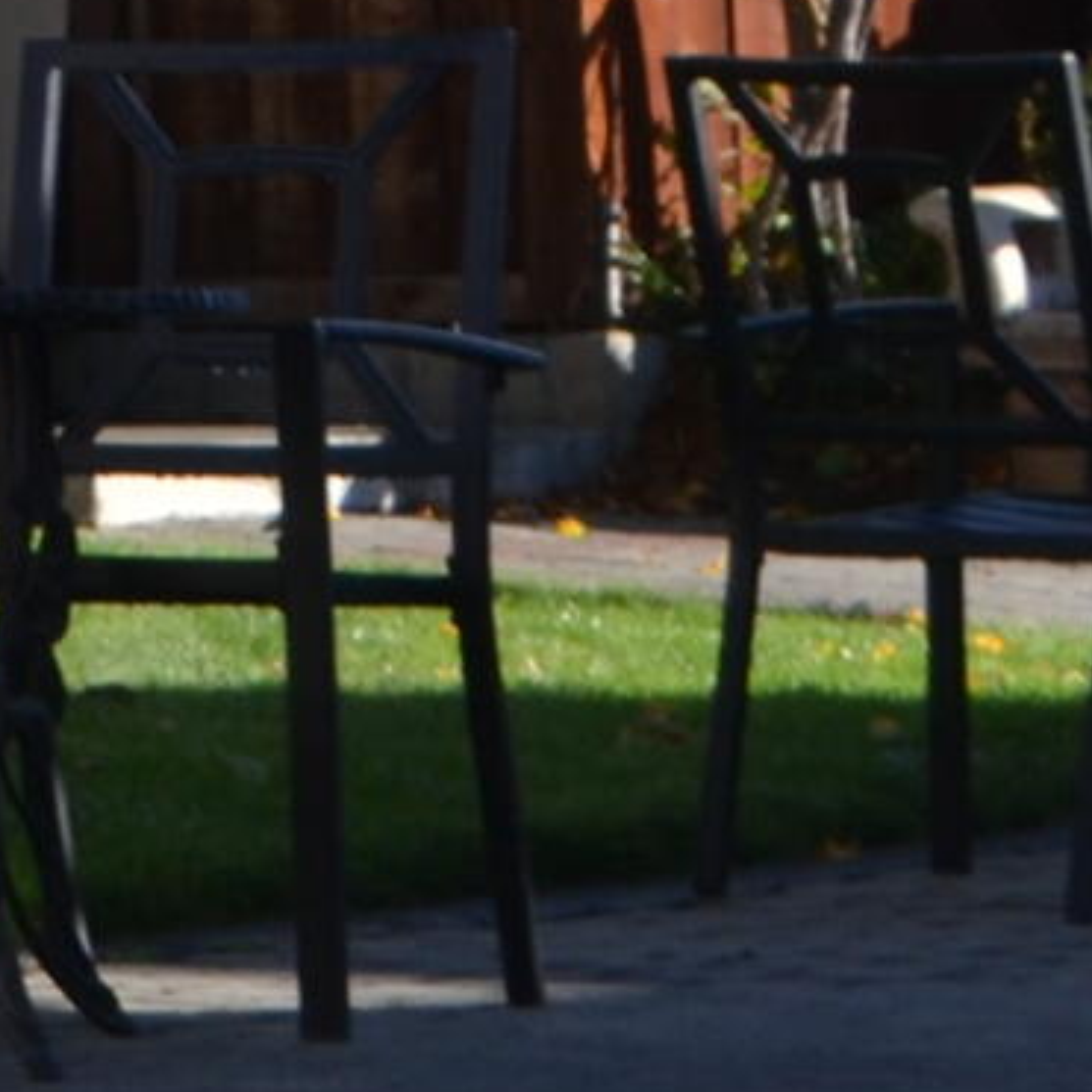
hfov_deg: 5.5
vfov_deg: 5.9
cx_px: -2870
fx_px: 10315
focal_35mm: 289
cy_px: -1174
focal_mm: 28
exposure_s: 1/160
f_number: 6.3
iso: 100
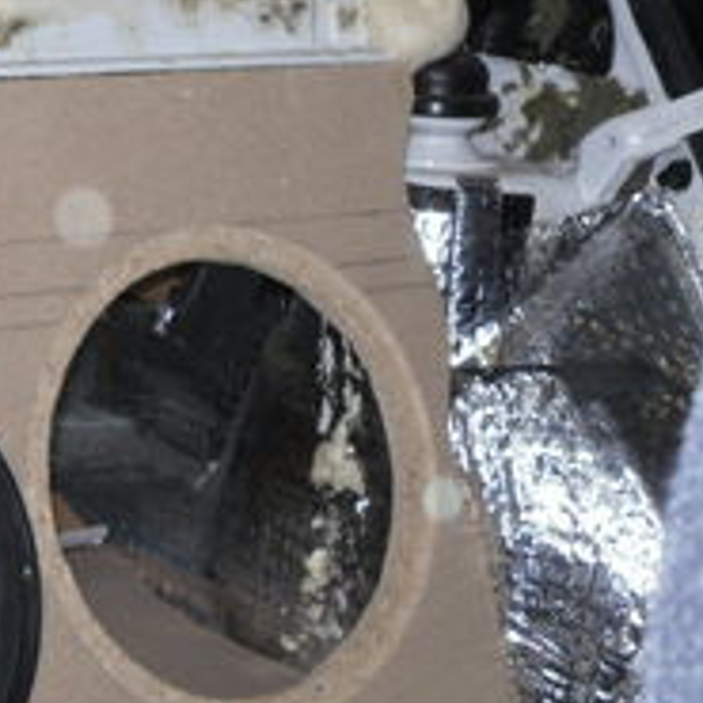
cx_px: -296
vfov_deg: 16.3
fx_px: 2458
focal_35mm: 107
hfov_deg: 15.2
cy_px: 300
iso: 80
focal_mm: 6.3
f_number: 3.5
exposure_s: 1/45
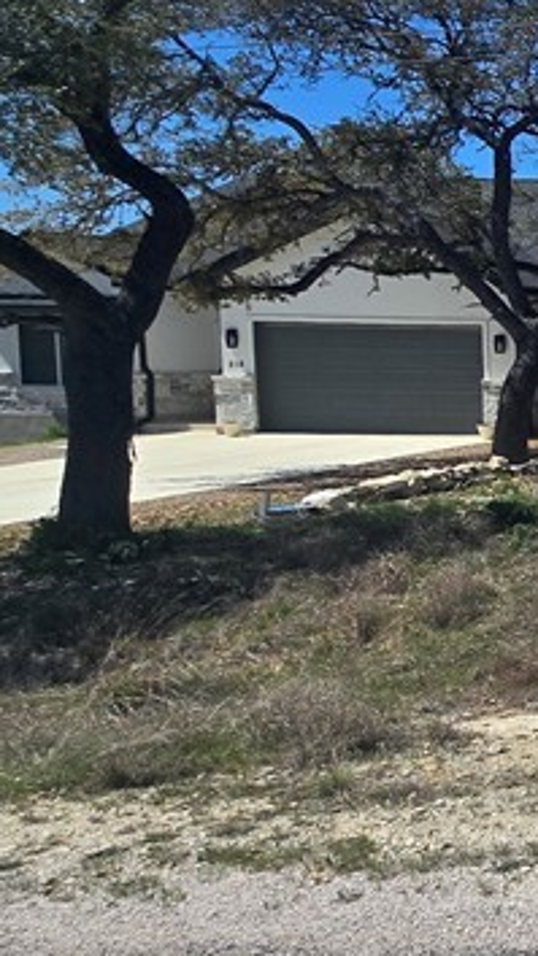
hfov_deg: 15.8
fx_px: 1040
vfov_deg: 49.4
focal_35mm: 41
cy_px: 456
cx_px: 1254
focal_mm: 2.2
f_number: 2.2
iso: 50
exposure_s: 1/3282
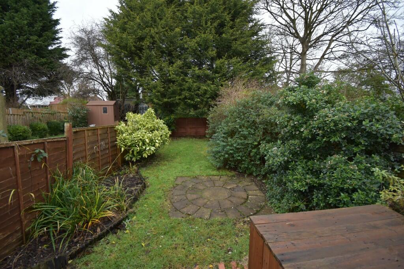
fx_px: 168
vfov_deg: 77.3
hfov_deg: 100.4
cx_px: 202
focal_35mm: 15
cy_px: 134
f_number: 4.5
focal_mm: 10
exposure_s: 1/125
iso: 320
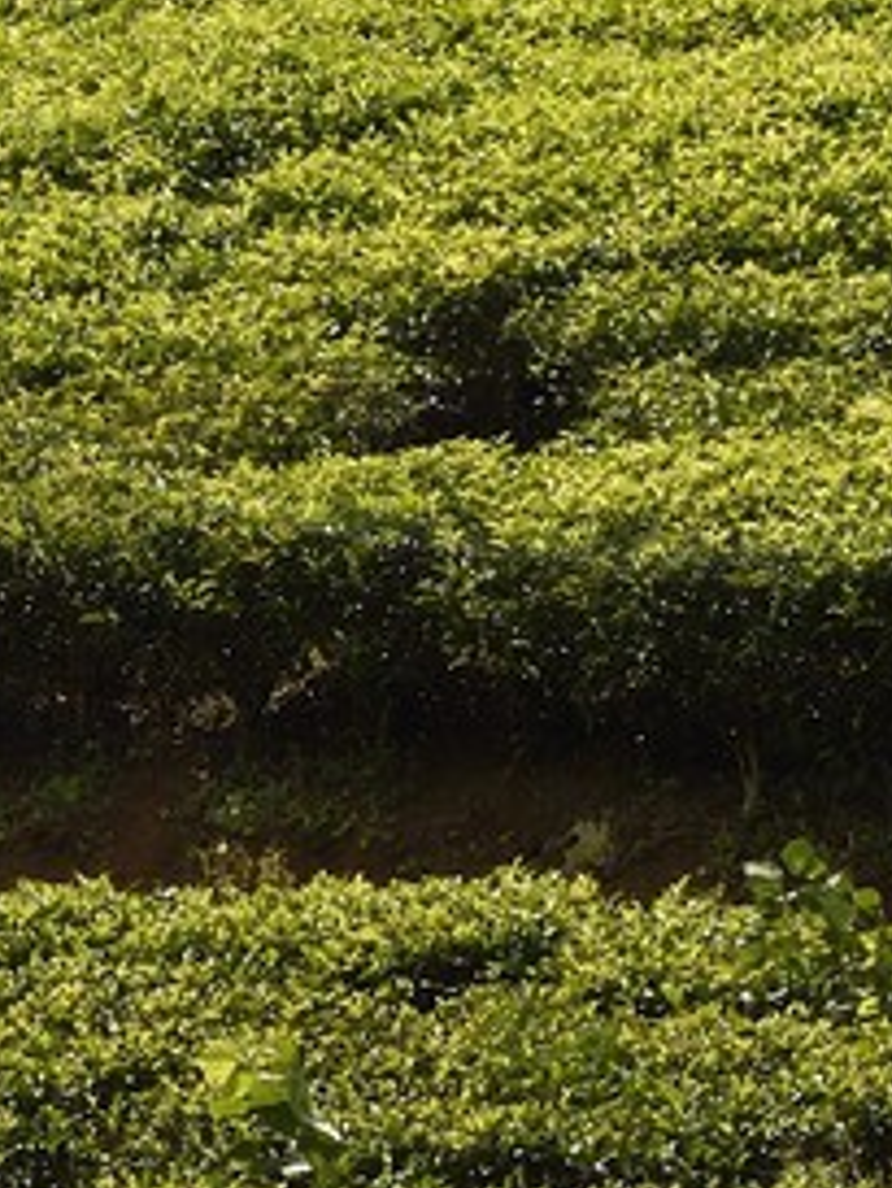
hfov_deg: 1.4
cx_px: 640
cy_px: -1031
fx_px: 35739
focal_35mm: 1041
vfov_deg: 1.9
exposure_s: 1/320
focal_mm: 185
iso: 200
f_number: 13
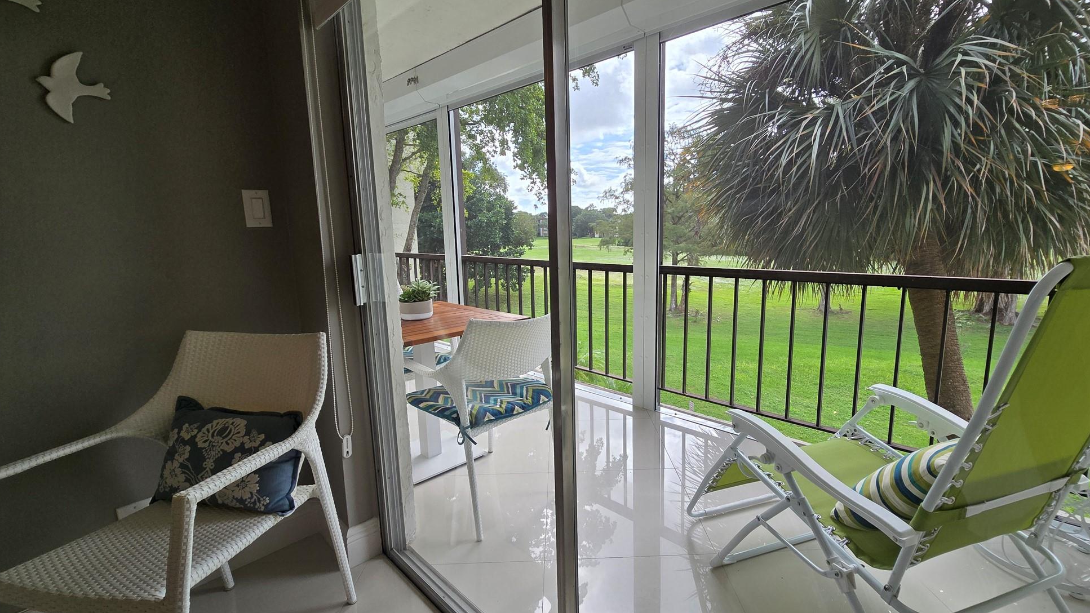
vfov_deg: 70.5
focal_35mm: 15
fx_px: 434
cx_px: 569
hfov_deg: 102.9
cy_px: 312
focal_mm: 2.2
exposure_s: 1/346
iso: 50
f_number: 2.2
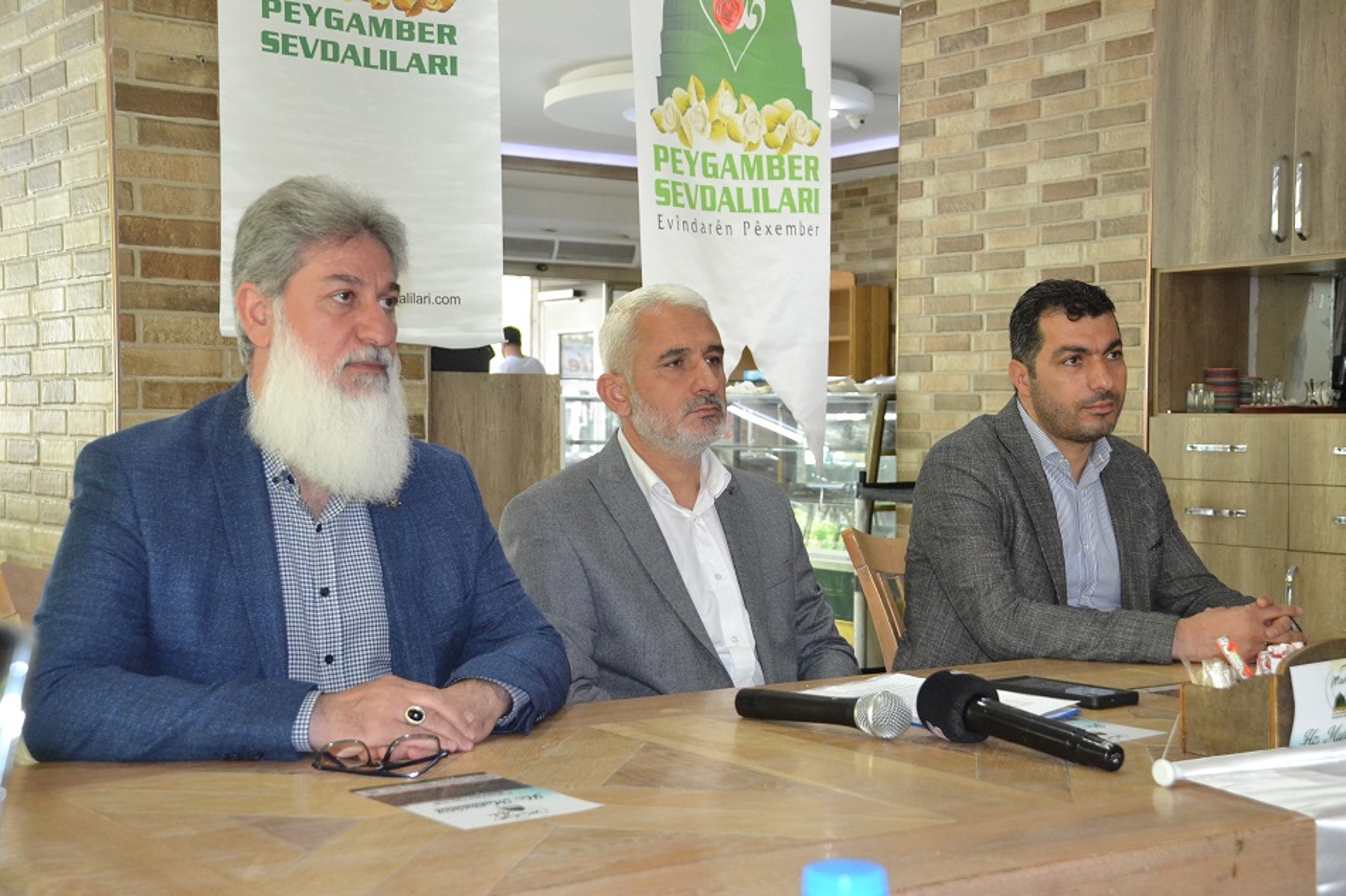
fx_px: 1794
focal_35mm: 48
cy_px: 448
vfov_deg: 28.1
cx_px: 673
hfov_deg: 41.1
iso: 2000
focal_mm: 32
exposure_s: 1/60
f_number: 4.2
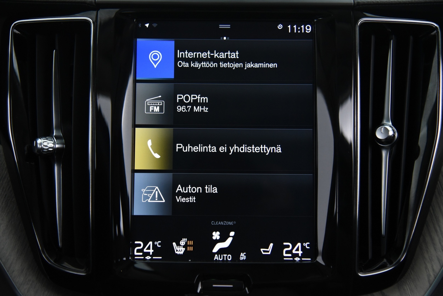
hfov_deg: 39.6
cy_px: 148
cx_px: 222
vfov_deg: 27.0
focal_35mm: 50
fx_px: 615
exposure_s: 1/40
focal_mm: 50
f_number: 4
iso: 4000
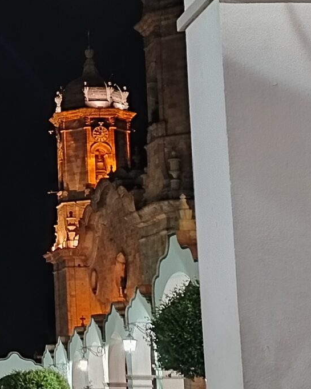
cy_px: 151
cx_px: -130
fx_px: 1012
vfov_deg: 21.7
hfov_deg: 16.2
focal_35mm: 88
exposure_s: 1/25
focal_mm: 5.25
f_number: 1.75
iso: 1090
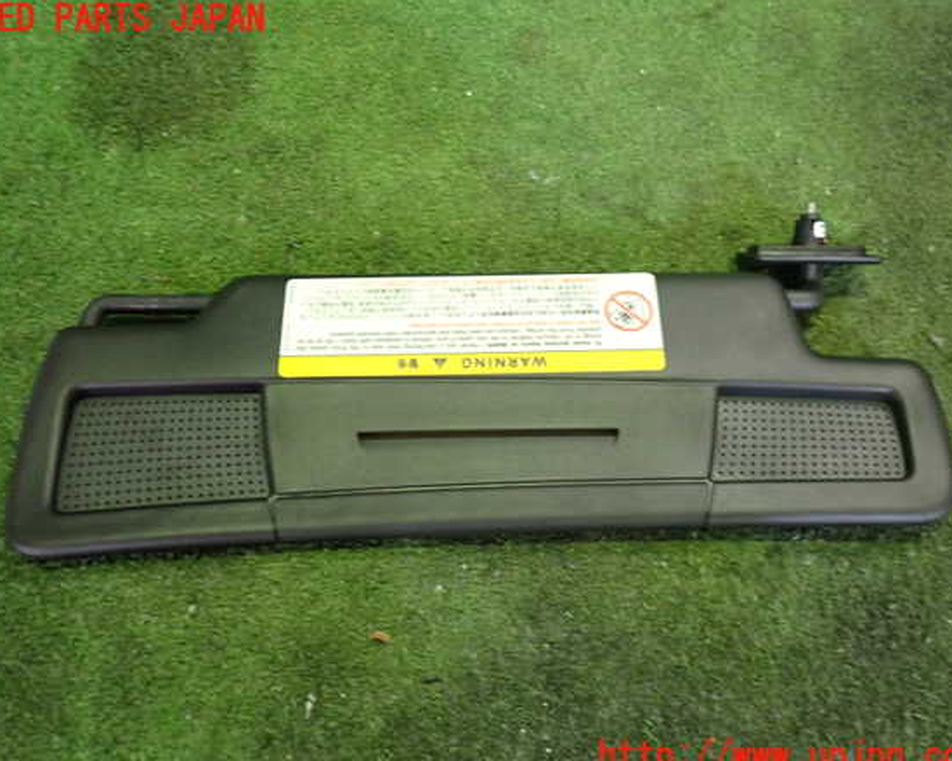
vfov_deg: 45.8
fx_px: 901
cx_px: 470
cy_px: 388
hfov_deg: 55.7
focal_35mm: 32
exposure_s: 1/30
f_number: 2.3
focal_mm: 5.4
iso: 640
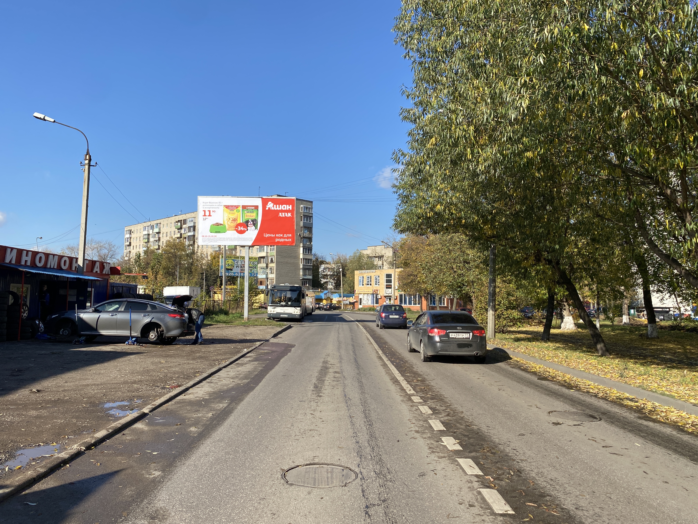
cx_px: 349
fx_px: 524
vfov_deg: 53.1
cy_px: 262
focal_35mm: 26
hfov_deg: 67.3
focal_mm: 4.25
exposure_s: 1/3610
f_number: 1.8
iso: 32
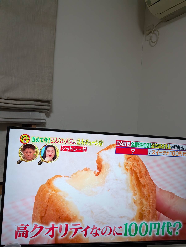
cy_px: 124
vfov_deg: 71.5
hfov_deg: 56.9
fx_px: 171
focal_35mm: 24
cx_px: 93
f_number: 1.68
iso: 1644
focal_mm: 6.9
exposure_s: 1/431
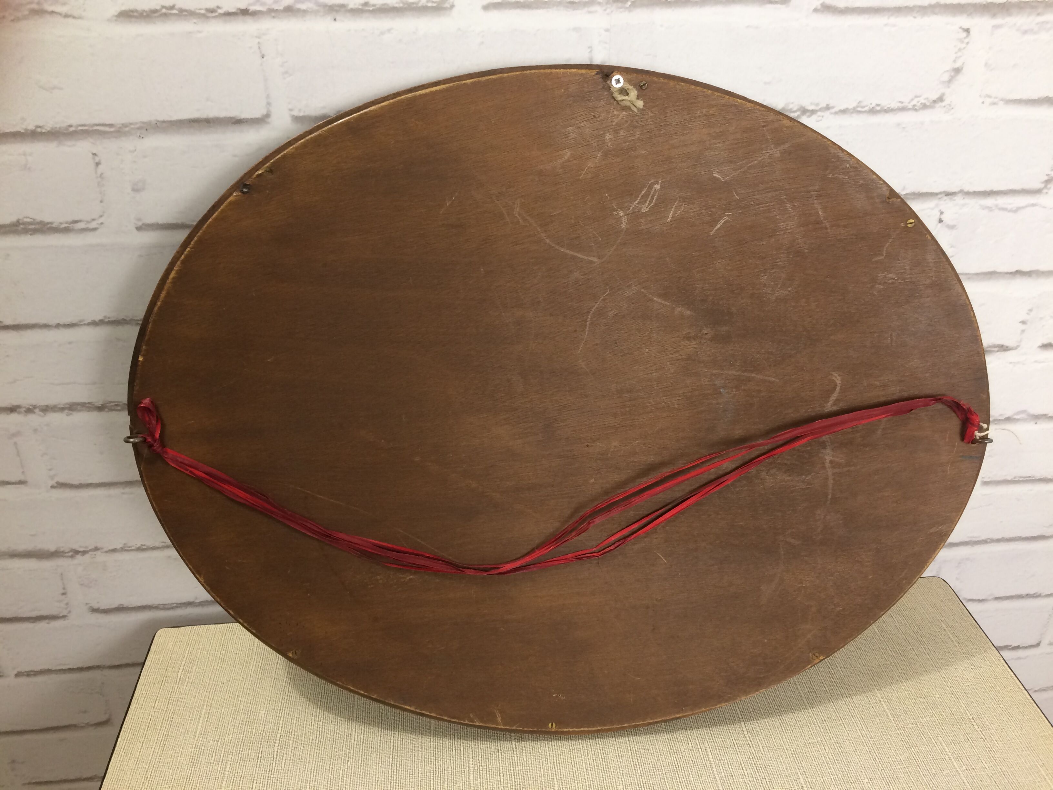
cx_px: 526
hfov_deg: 61.7
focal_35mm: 29
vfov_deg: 48.2
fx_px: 882
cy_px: 395
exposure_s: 1/33
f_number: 2.2
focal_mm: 4.15
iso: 100
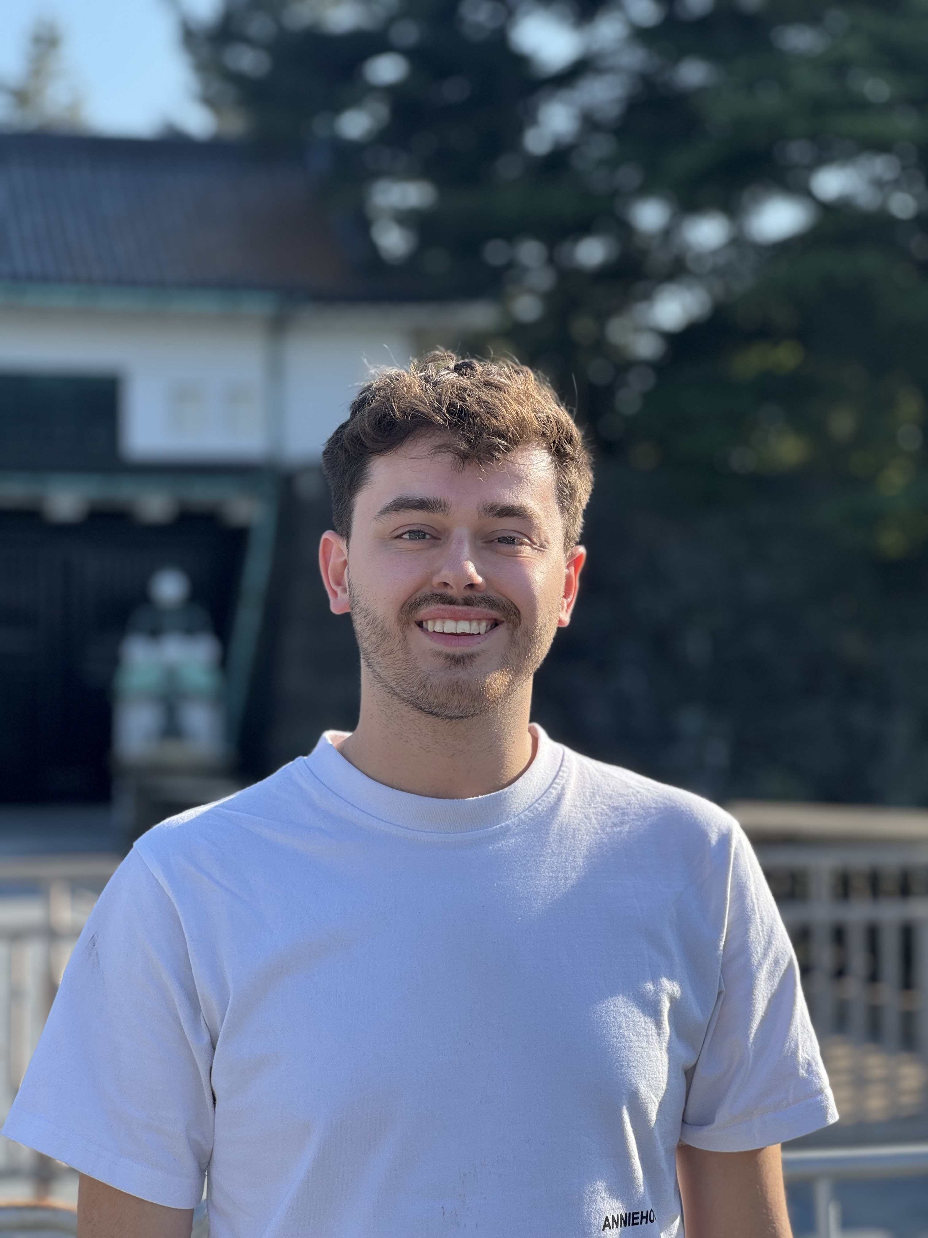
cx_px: 464
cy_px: 619
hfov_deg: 19.1
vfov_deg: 25.3
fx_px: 2752
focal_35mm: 77
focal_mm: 9
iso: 25
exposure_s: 1/328
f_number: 2.8
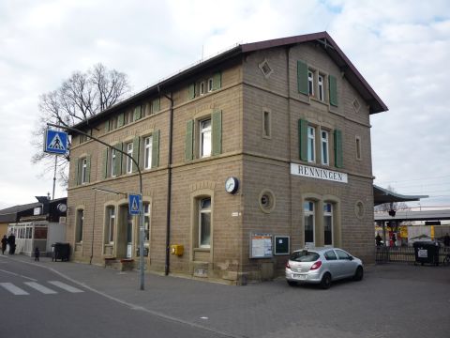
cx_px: 225
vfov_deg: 44.2
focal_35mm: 32
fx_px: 416
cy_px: 169
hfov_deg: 56.8
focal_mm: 5.2
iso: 100
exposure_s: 1/160
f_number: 4
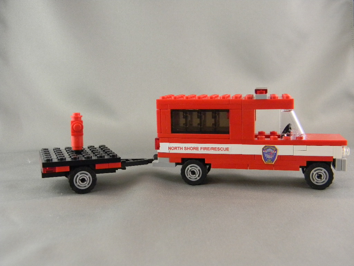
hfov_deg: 45.8
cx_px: 177
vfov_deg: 35.1
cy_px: 133
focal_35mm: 41
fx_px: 419
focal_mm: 7.3
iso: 400
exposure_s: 1/26.8
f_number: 3.8
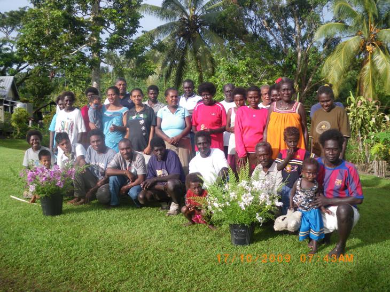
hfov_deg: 51.4
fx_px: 405
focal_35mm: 36
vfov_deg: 39.6
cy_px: 146
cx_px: 195
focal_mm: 6.3
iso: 64
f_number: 3.5
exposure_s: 1/320
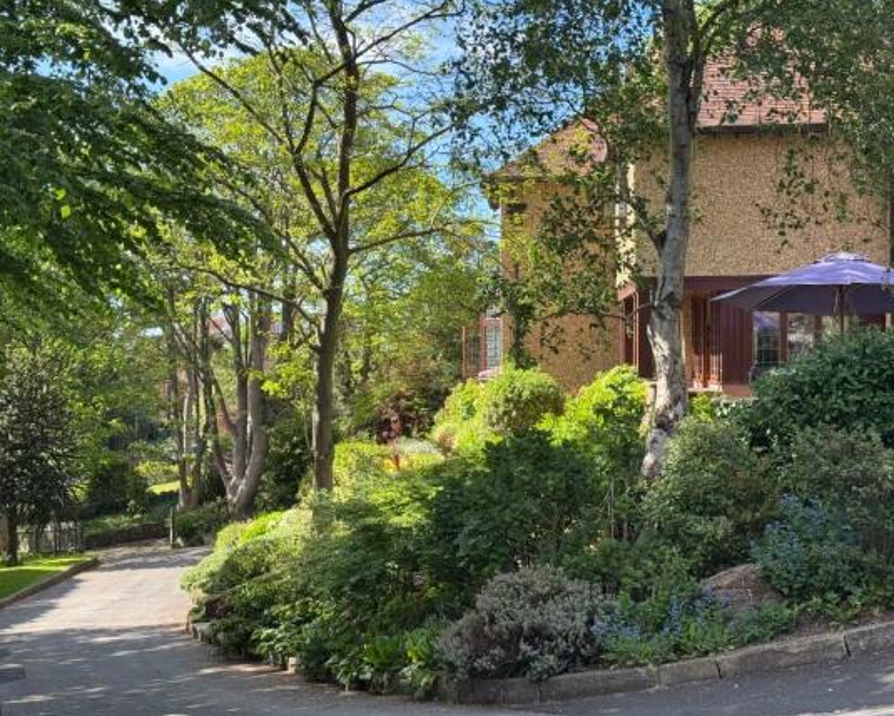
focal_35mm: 51
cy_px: 361
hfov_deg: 36.6
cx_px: 474
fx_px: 1349
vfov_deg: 29.7
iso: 64
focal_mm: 6.76
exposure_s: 1/756
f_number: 1.78
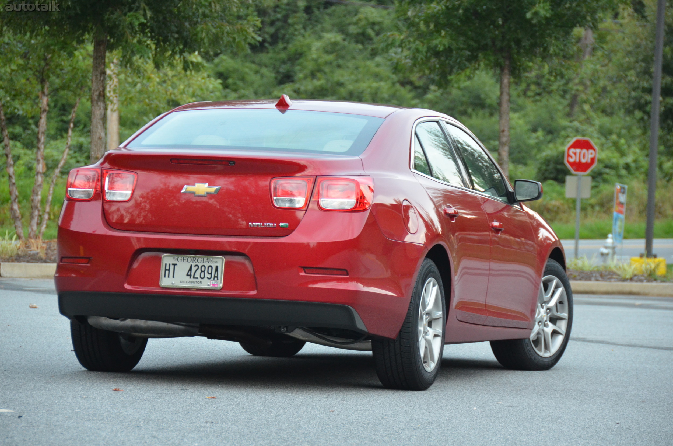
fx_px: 3134
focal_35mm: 168
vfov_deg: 8.1
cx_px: 336
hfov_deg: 12.3
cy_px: 223
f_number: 5.3
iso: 1600
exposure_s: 1/60
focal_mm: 112
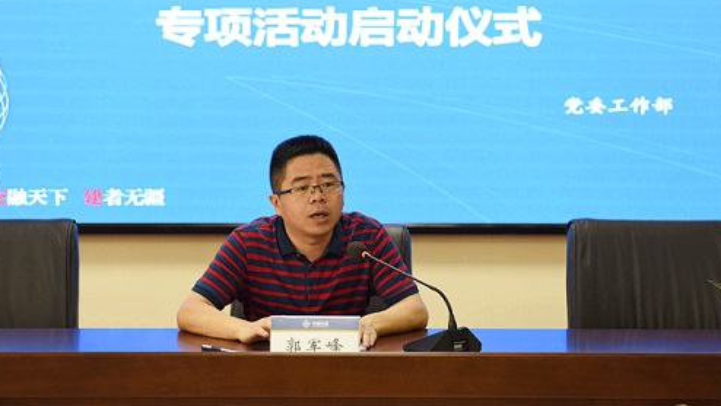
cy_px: 185
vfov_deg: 13.6
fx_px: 1702
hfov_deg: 23.9
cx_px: 312
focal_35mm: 89
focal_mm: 70
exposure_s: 1/320
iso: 2500
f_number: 3.5
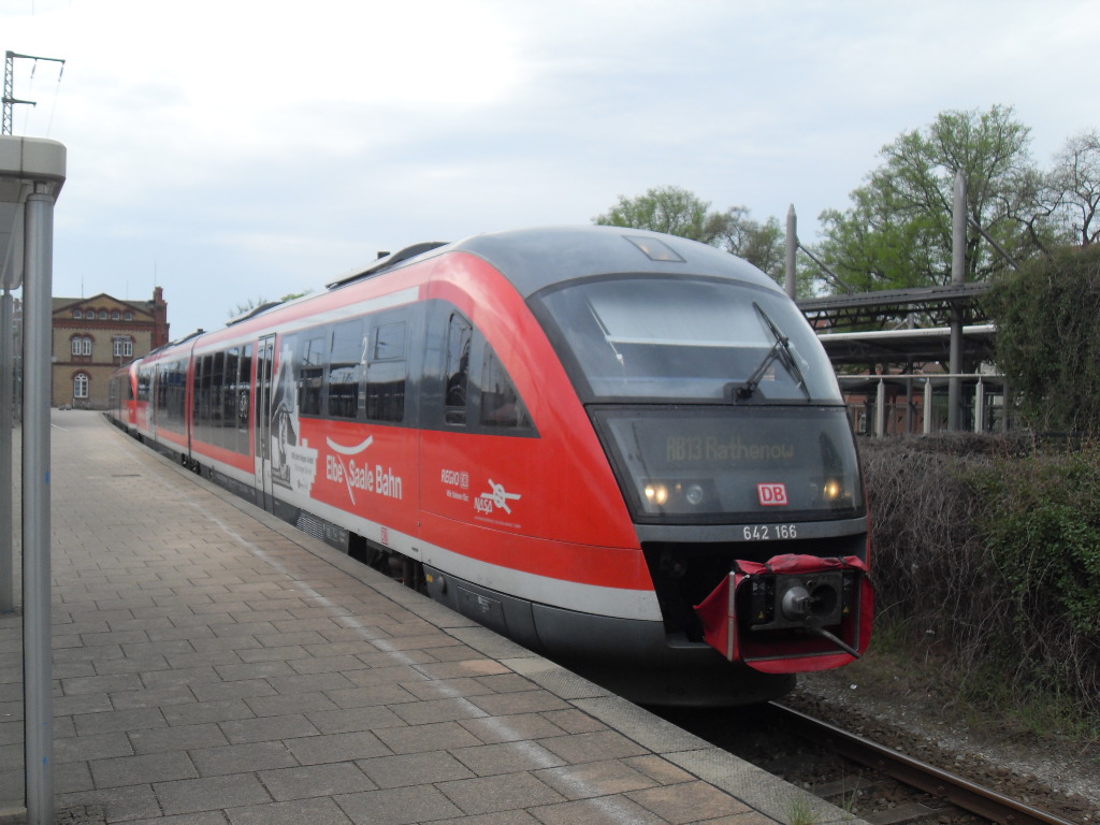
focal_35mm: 40
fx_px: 1271
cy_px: 412
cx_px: 550
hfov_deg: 46.8
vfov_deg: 36.0
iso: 80
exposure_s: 1/90
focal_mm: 7.1
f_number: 7.7
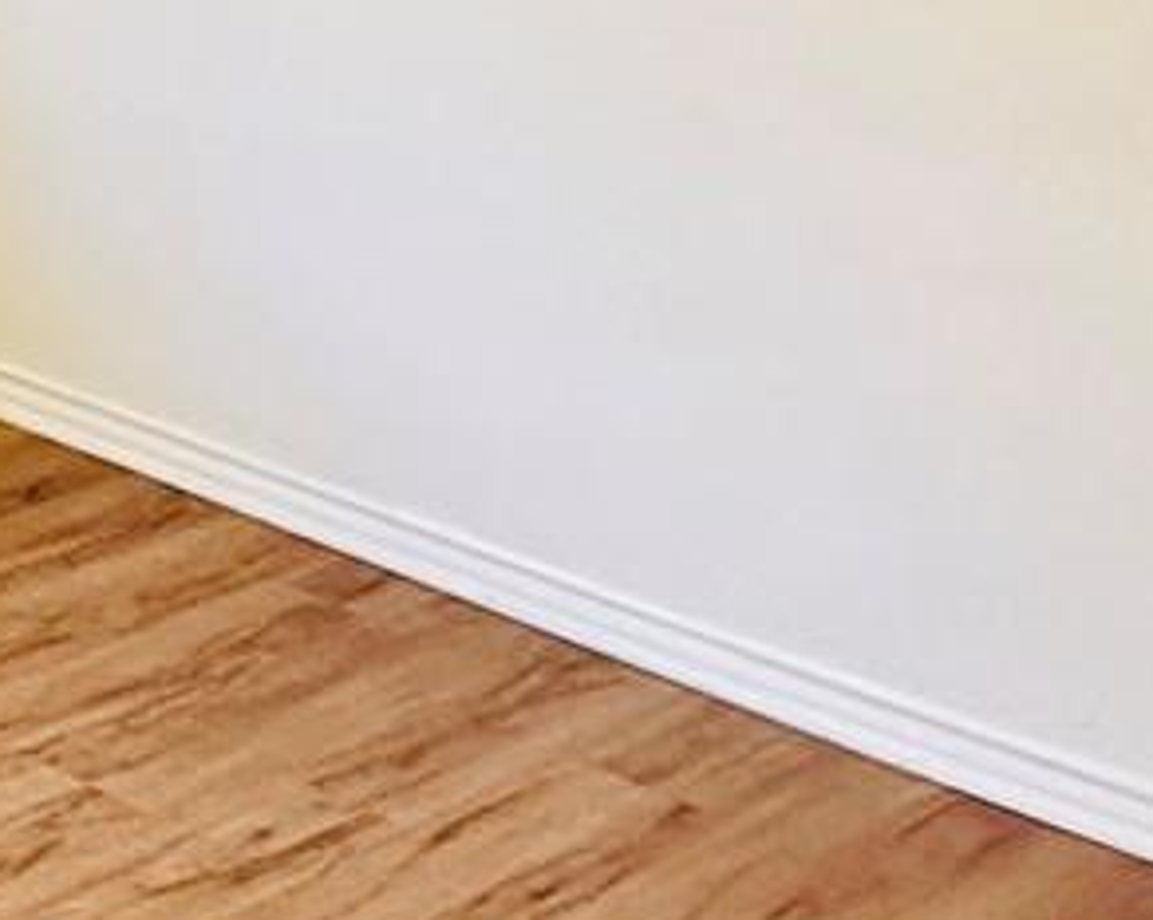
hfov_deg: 18.2
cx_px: -466
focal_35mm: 96
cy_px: 28
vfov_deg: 15.7
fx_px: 3273
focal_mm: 2.22
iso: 320
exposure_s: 1/120
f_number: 2.2
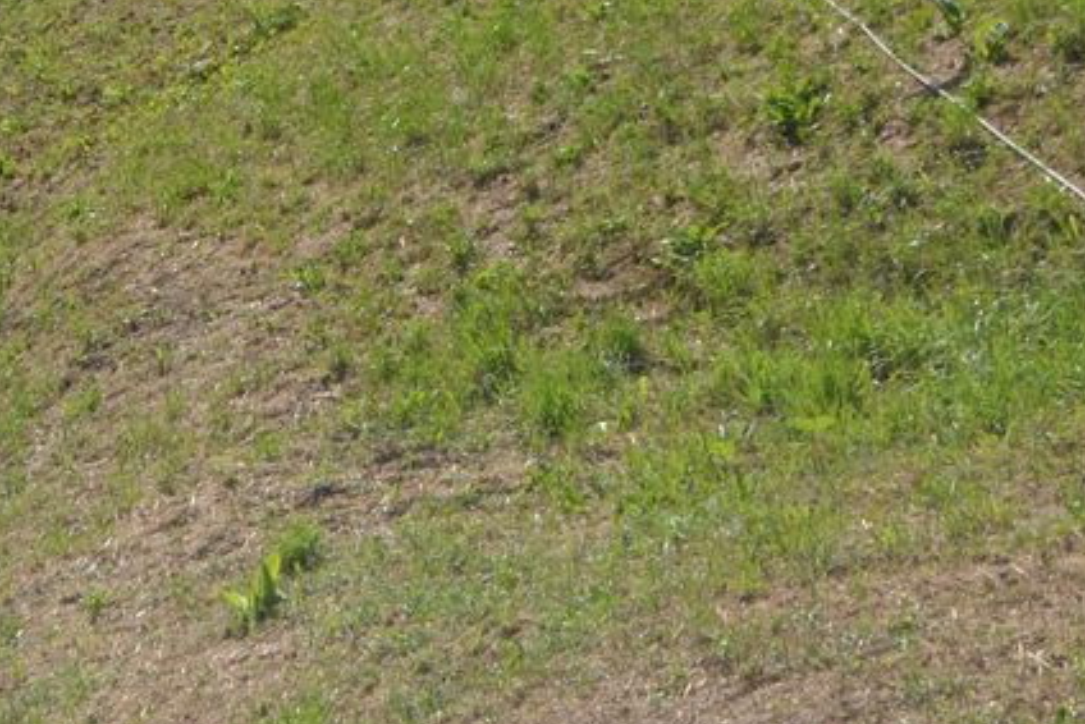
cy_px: 64
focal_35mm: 148
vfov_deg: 9.2
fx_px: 4474
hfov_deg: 13.2
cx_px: -438
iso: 100
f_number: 7.1
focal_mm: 35
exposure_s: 1/200
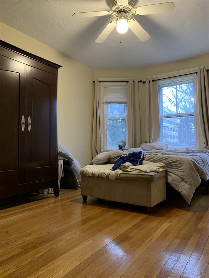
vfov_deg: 67.3
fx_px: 209
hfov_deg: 53.1
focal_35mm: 26
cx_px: 104
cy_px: 139
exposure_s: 1/60
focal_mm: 4.25
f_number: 1.8
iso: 320
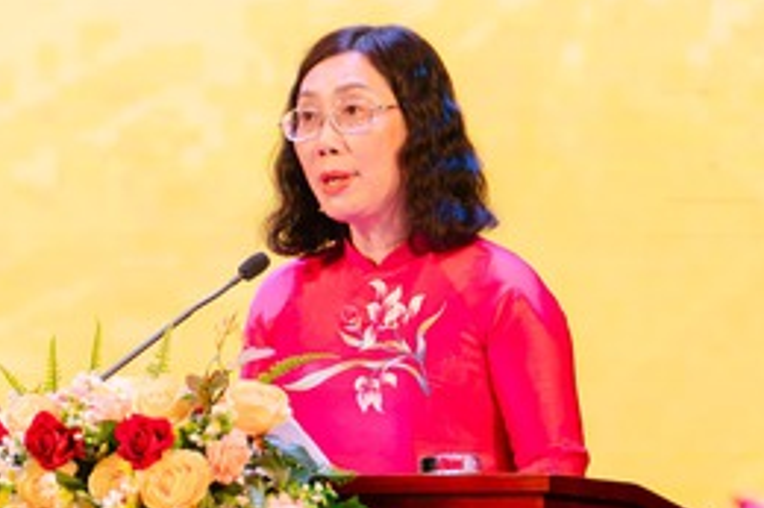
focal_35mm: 356
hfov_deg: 5.8
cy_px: 238
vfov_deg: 3.9
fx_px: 7550
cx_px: -62
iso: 500
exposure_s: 1/160
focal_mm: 125
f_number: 3.5
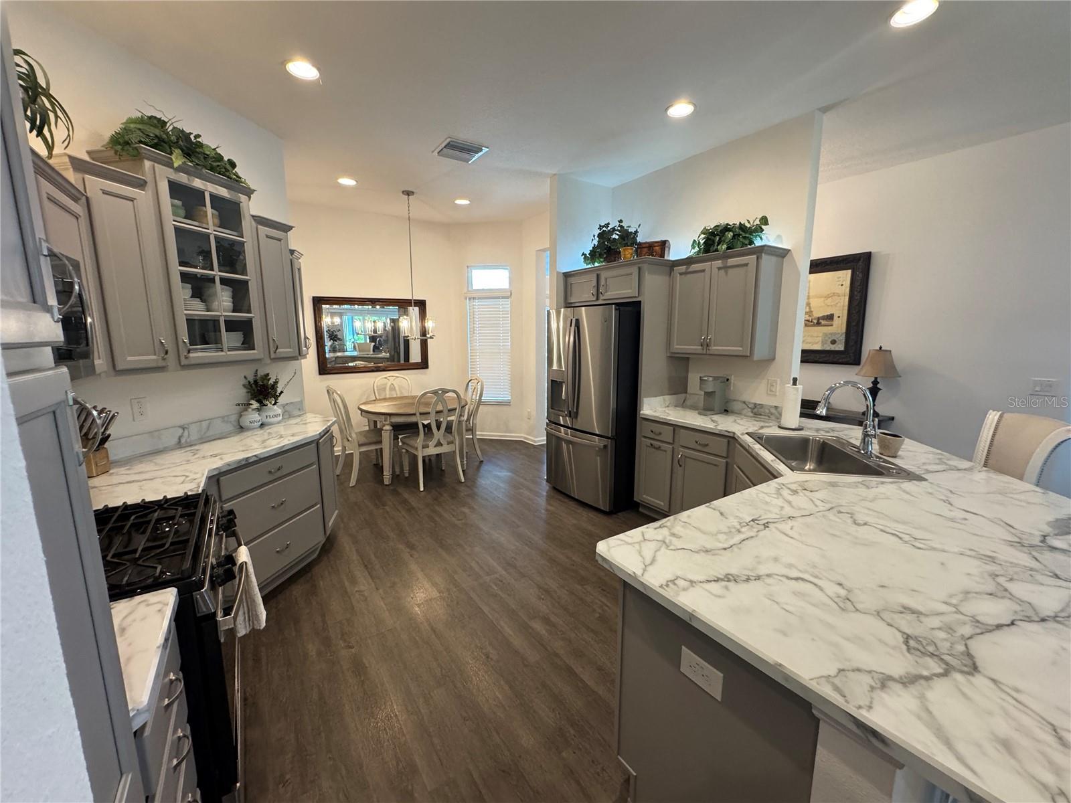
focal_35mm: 14
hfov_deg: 102.1
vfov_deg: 85.7
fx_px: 433
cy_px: 402
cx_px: 536
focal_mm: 2.22
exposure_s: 1/120
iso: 320
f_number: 2.2
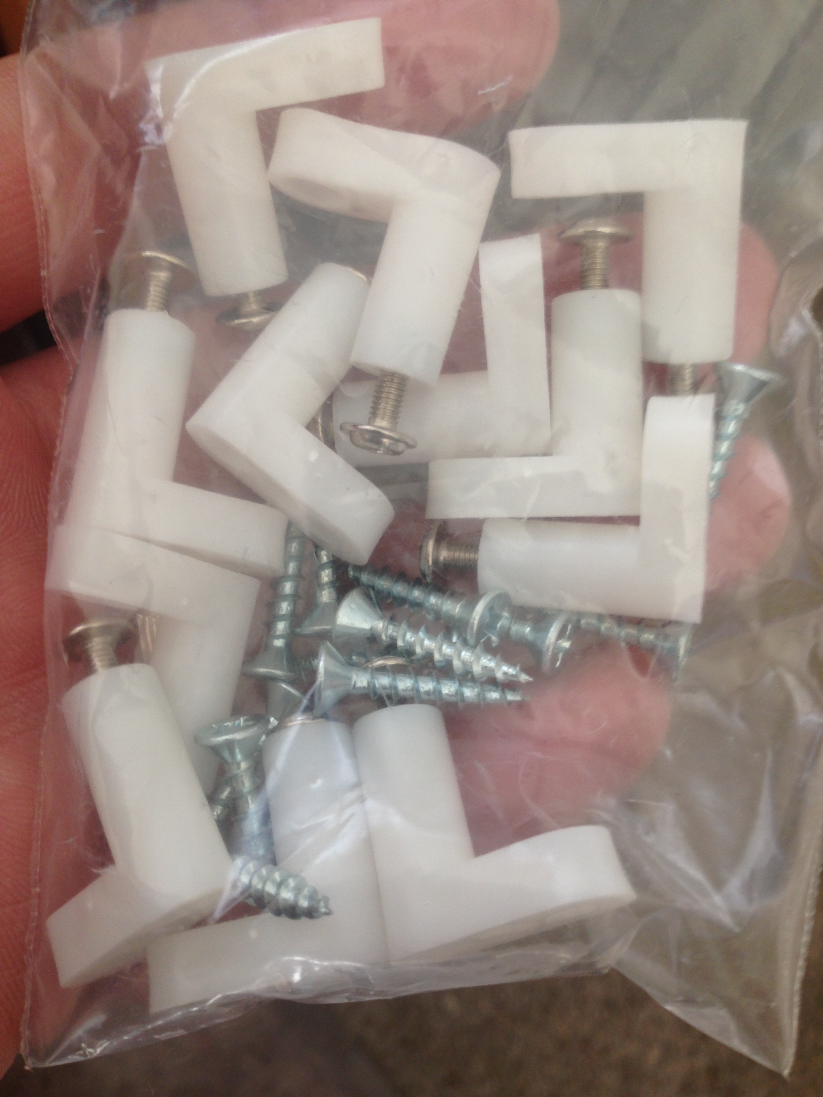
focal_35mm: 33
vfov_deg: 55.4
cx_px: 412
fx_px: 1046
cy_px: 548
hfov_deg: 42.9
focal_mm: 4.12
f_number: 2.4
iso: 50
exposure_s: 1/20
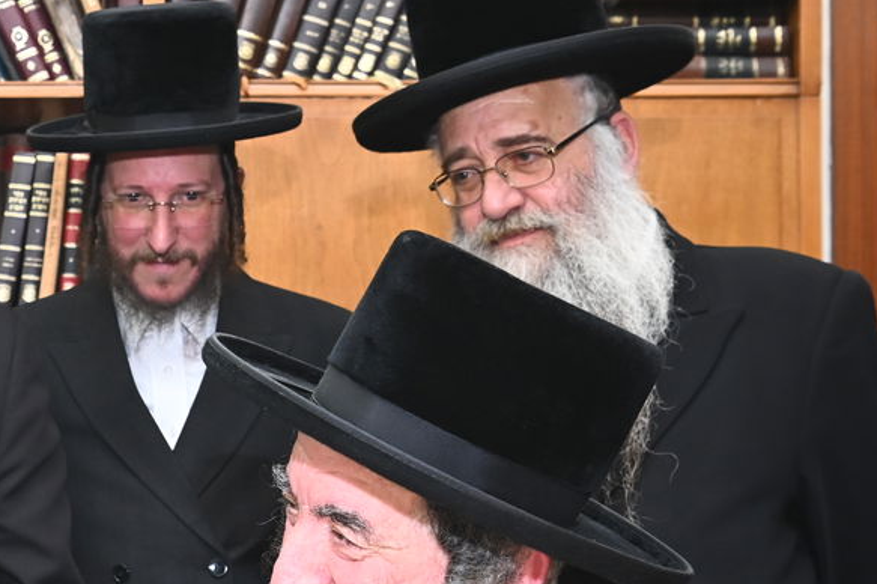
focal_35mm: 84
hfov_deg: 22.9
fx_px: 2045
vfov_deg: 16.0
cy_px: 530
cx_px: -60
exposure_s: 1/200
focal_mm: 35
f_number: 5.6
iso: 1250
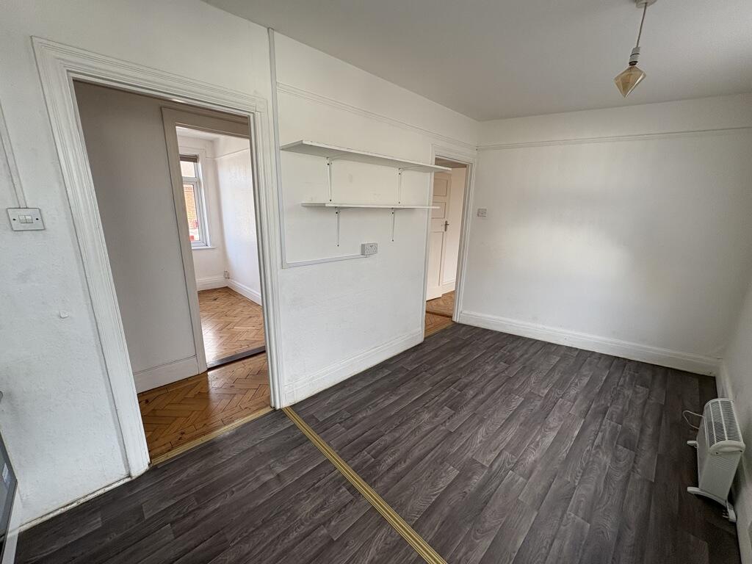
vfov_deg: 85.7
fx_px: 304
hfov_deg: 102.1
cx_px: 376
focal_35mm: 14
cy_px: 282
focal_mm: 2.22
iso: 80
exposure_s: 1/99
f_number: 2.2
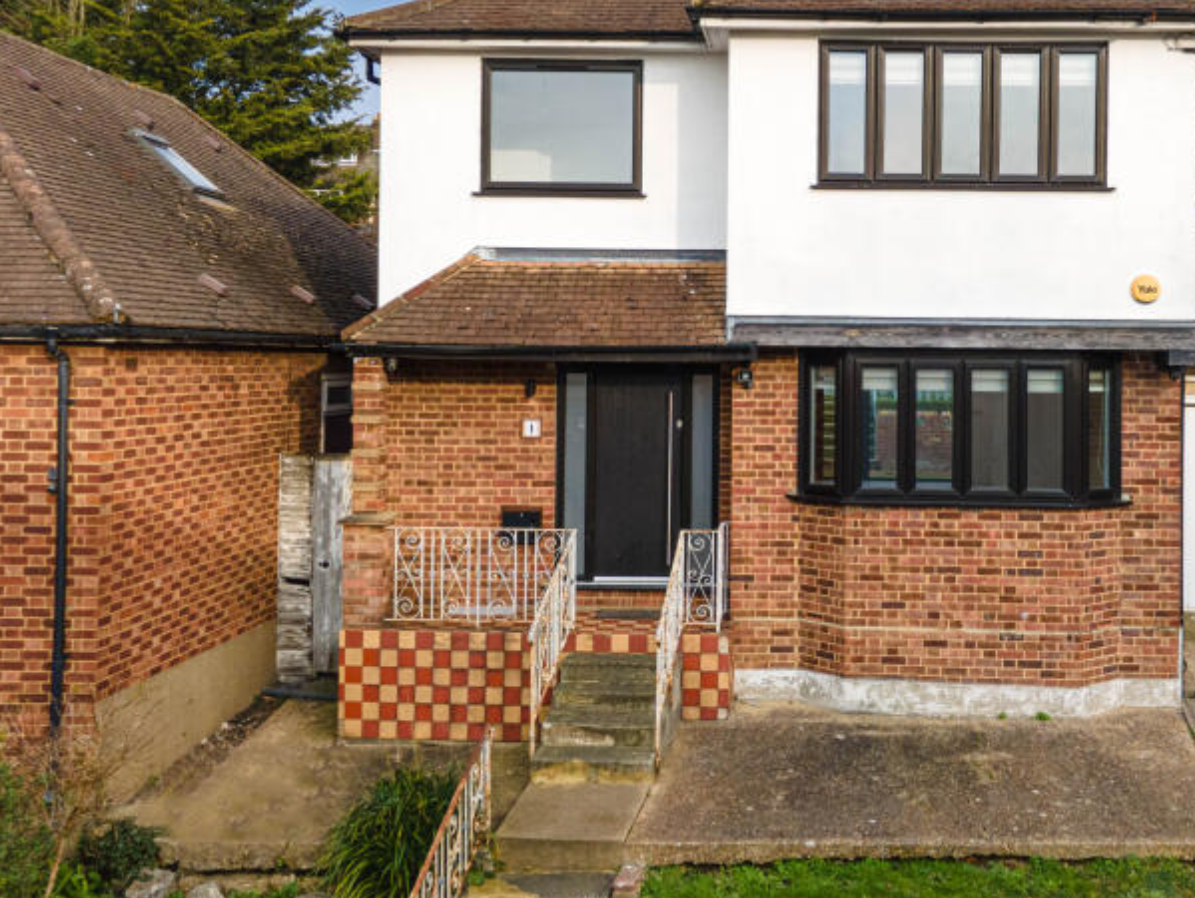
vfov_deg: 35.0
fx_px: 1416
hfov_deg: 45.2
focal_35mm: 41
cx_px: 776
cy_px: 347
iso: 100
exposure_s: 1/180
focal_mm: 4.5
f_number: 2.8
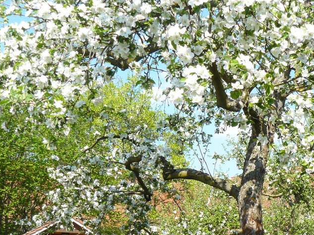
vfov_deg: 21.3
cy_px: 198
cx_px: 250
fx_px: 617
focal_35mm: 68
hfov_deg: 28.0
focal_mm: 6
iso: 100
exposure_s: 1/200
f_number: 5
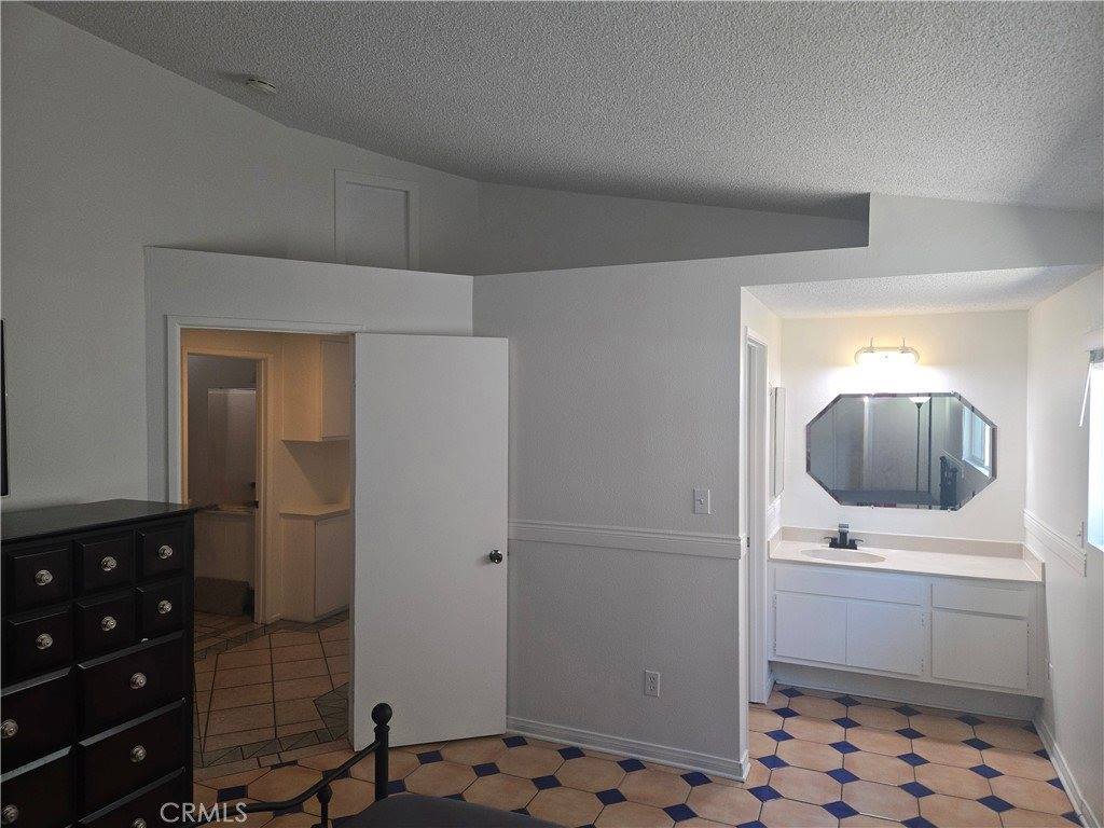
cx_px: 552
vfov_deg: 58.9
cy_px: 414
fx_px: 734
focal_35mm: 23
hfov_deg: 73.9
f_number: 1.8
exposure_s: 1/60.2
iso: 100
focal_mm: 5.4
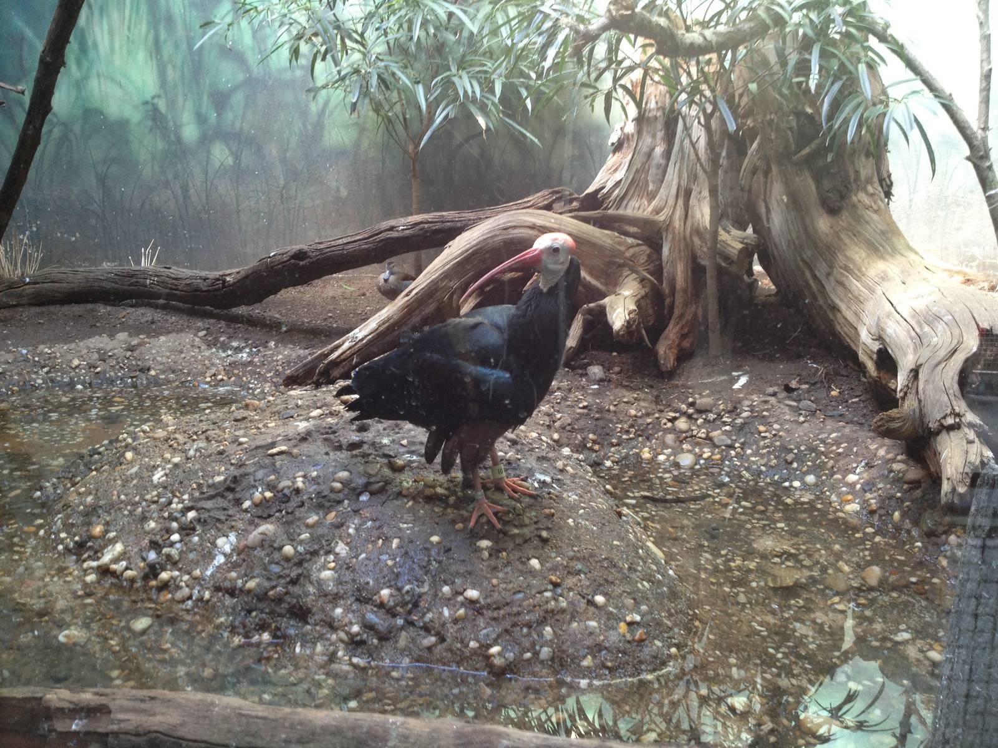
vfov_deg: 40.7
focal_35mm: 35
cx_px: 499
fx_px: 1009
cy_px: 374
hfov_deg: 52.6
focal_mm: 4.28
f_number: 2.4
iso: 100
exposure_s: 1/20
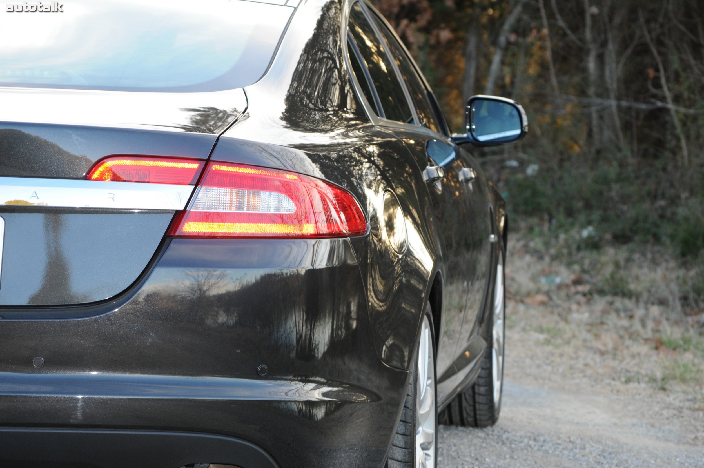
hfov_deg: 15.2
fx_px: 2637
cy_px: 234
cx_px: 352
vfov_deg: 10.1
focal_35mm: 135
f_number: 8
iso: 400
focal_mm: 90
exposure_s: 1/60
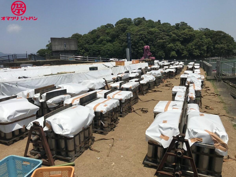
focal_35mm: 28
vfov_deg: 49.7
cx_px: 118
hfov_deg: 63.4
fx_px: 191
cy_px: 88
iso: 20
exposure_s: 1/6849
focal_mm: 3.99
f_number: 1.8
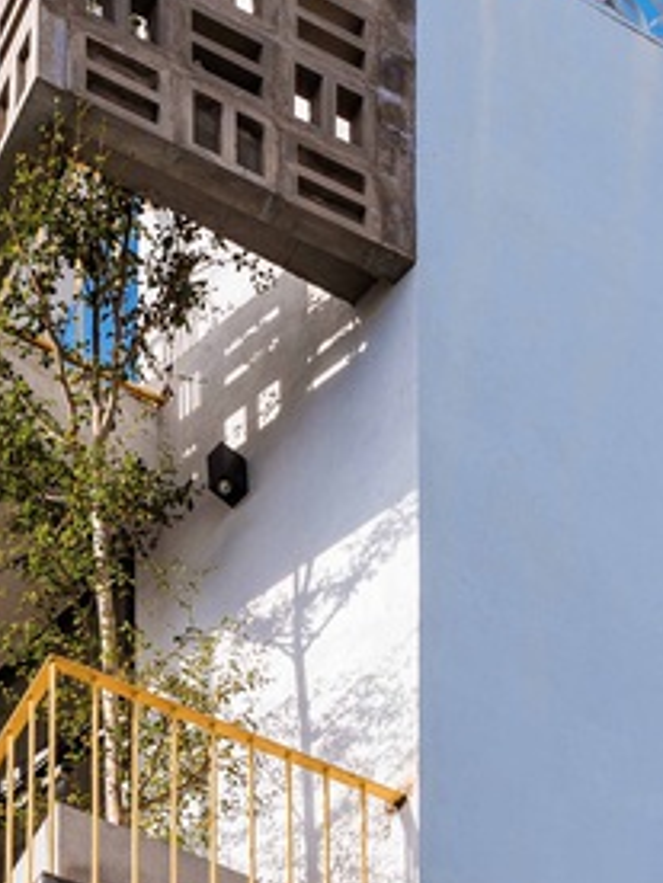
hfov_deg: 7.9
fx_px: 4801
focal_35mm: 188
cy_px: 166
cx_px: 67
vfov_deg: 10.5
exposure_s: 1/80
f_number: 8
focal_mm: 58
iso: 100
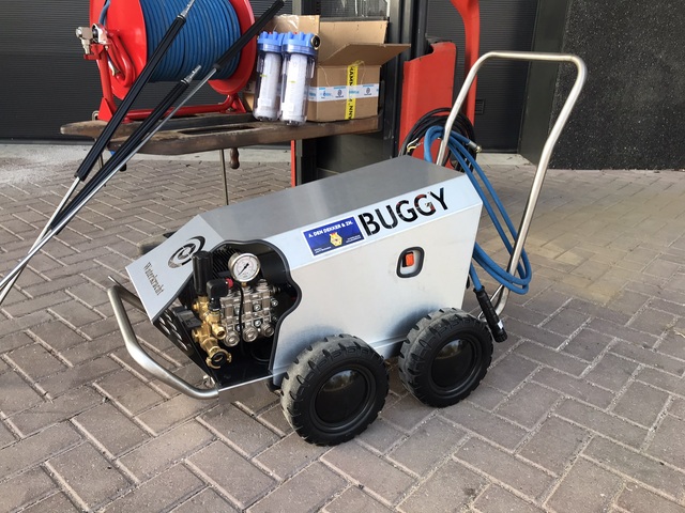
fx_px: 554
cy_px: 256
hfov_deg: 63.4
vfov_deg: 49.7
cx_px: 342
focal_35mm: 28
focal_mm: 3.99
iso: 20
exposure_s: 1/102
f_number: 1.8
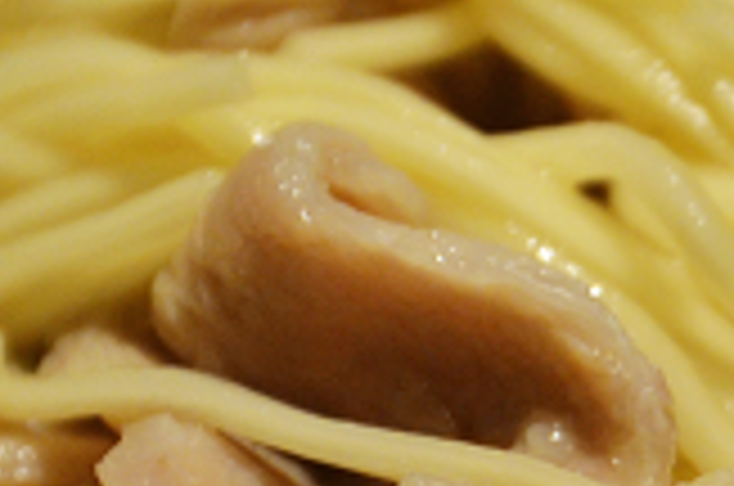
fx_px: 14739
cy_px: 392
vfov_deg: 1.9
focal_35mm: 724
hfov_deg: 2.9
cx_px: 748
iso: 800
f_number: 5.6
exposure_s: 1/60
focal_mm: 105
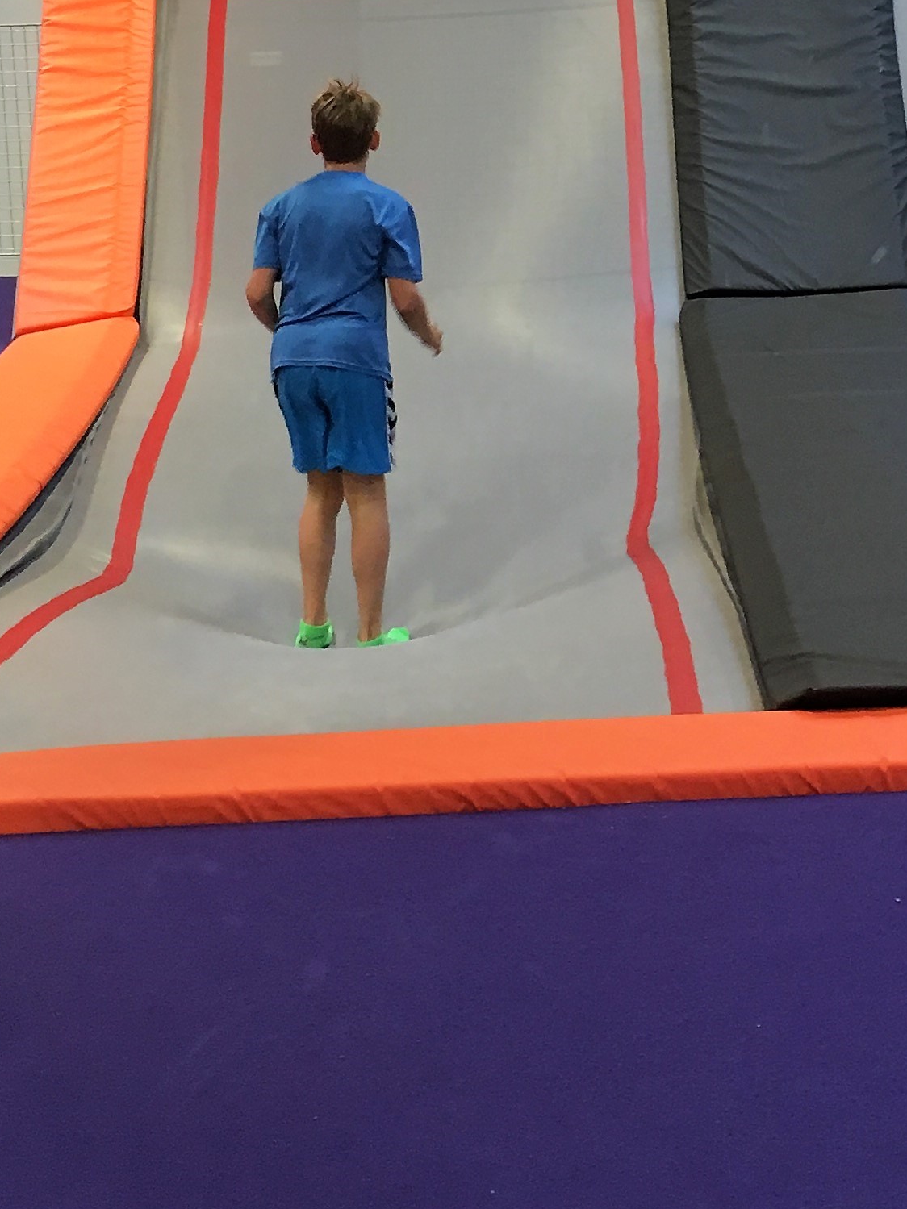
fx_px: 2725
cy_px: 199
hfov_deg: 18.7
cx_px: 730
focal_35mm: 78
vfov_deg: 24.5
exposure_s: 1/33
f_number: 2.2
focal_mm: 4.15
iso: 125
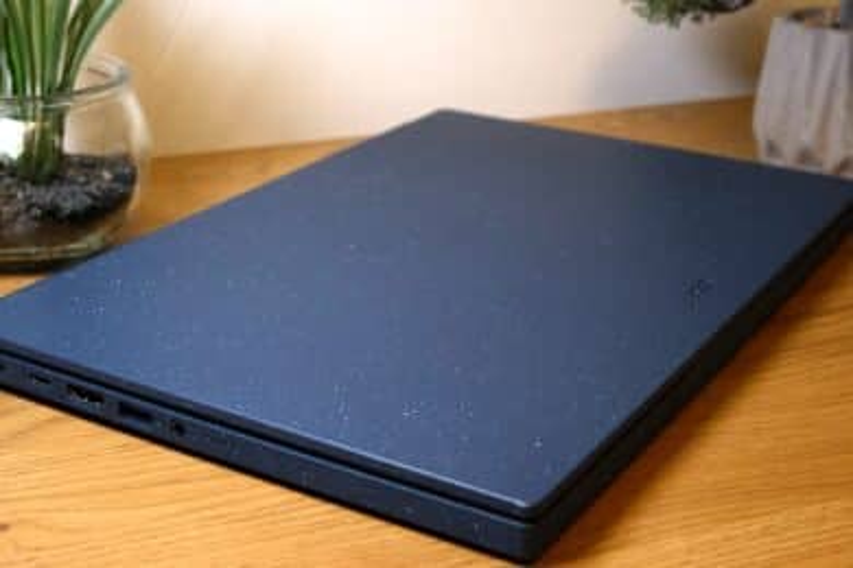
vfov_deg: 24.2
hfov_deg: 35.6
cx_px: 426
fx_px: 1327
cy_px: 284
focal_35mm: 56
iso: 1600
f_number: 8
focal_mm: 37.6
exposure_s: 1/56
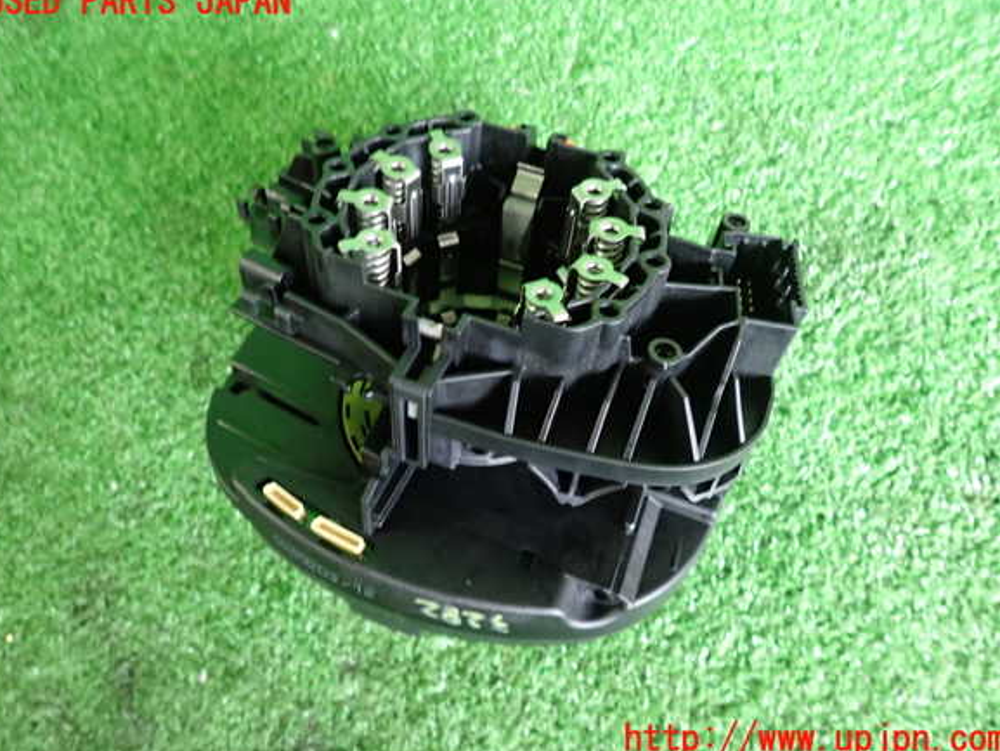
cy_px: 371
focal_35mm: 26
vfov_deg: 53.1
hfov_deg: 67.3
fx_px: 751
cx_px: 496
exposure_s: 1/30
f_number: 2
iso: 400
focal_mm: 4.5
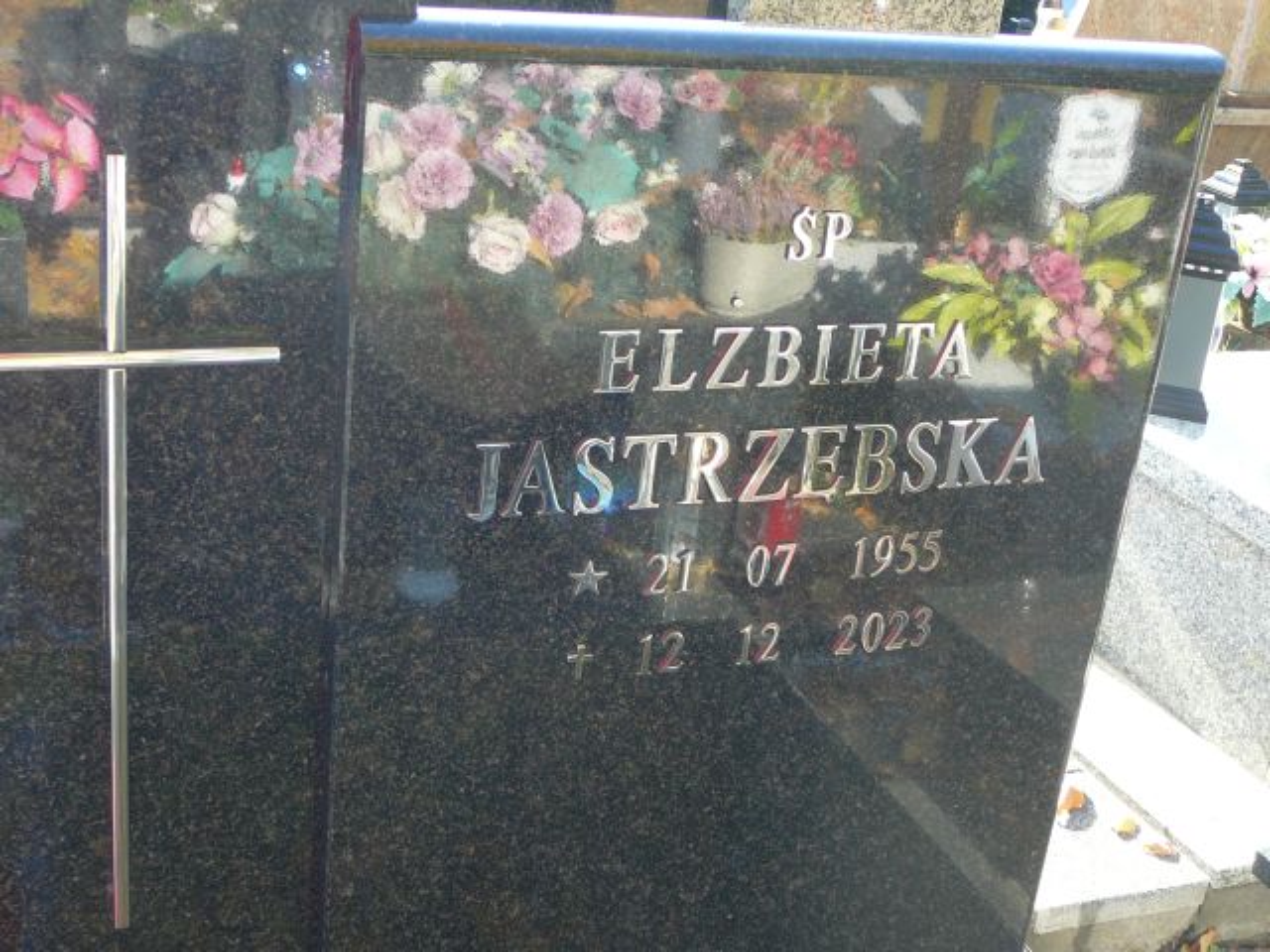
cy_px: 476
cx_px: 635
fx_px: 1798
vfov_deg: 29.7
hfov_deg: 38.9
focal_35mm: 49
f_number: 3.4
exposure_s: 1/60
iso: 80
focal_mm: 7.3
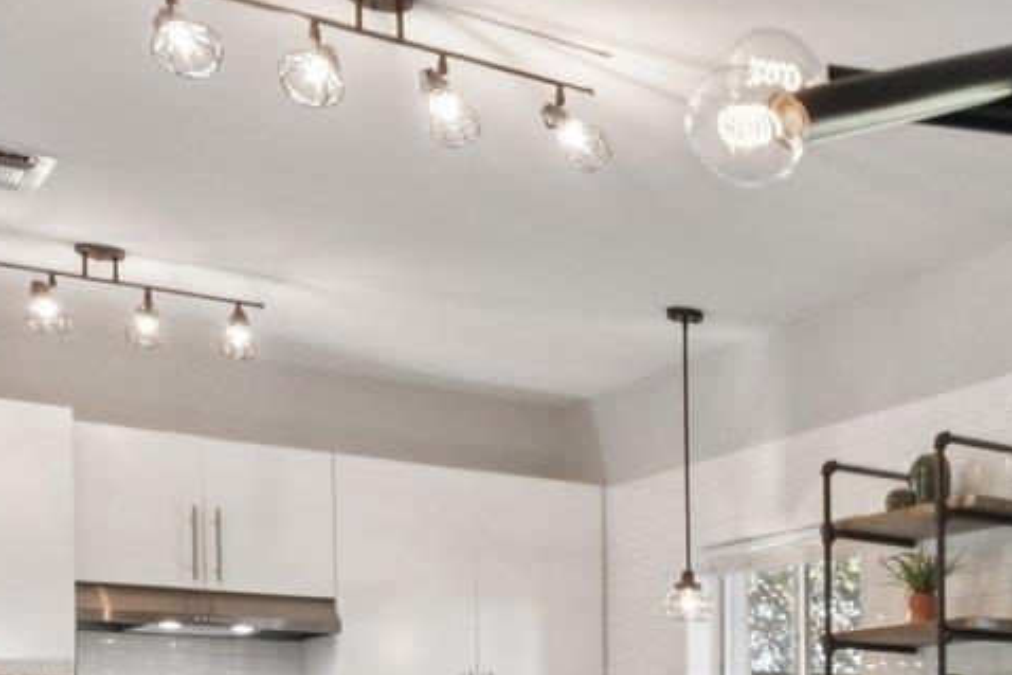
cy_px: 755
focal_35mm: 60
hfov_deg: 27.6
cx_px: 1327
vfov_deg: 21.4
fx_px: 1687
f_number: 8
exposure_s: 1/8
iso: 100
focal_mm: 14
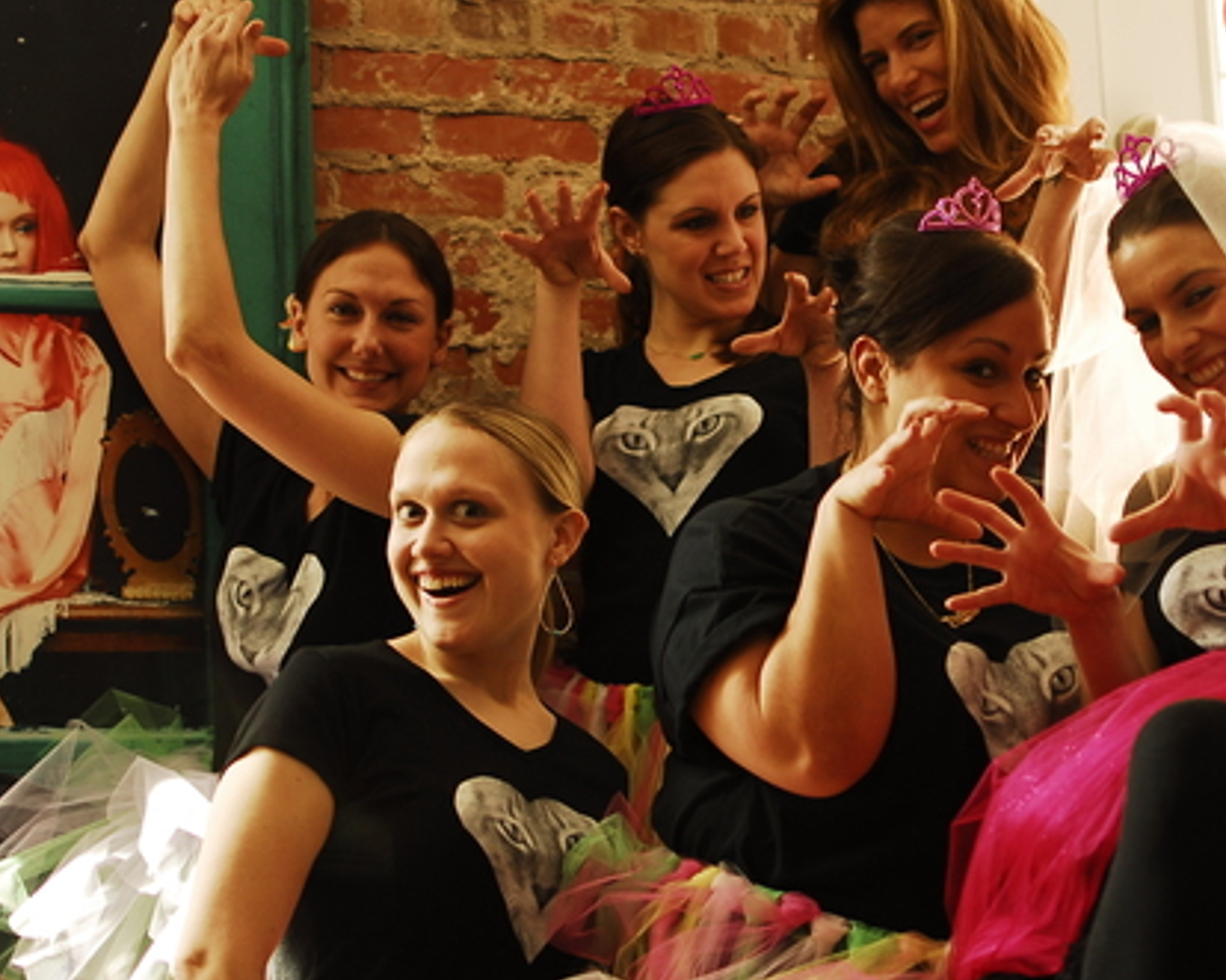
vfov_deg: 17.9
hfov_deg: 22.2
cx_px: 785
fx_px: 3113
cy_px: 481
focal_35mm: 86
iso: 200
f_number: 1.8
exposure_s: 1/125
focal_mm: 35
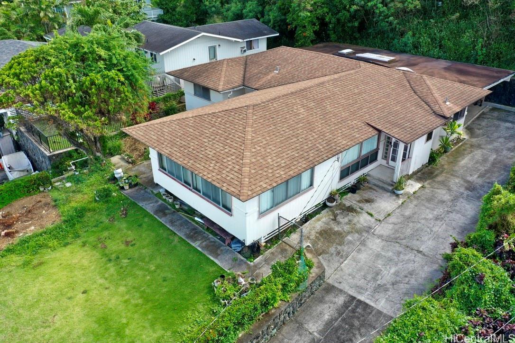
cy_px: 172
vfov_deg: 46.4
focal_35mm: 28
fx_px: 401
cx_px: 258
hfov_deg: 65.5
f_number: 4
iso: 100
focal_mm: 10.26
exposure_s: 1/160
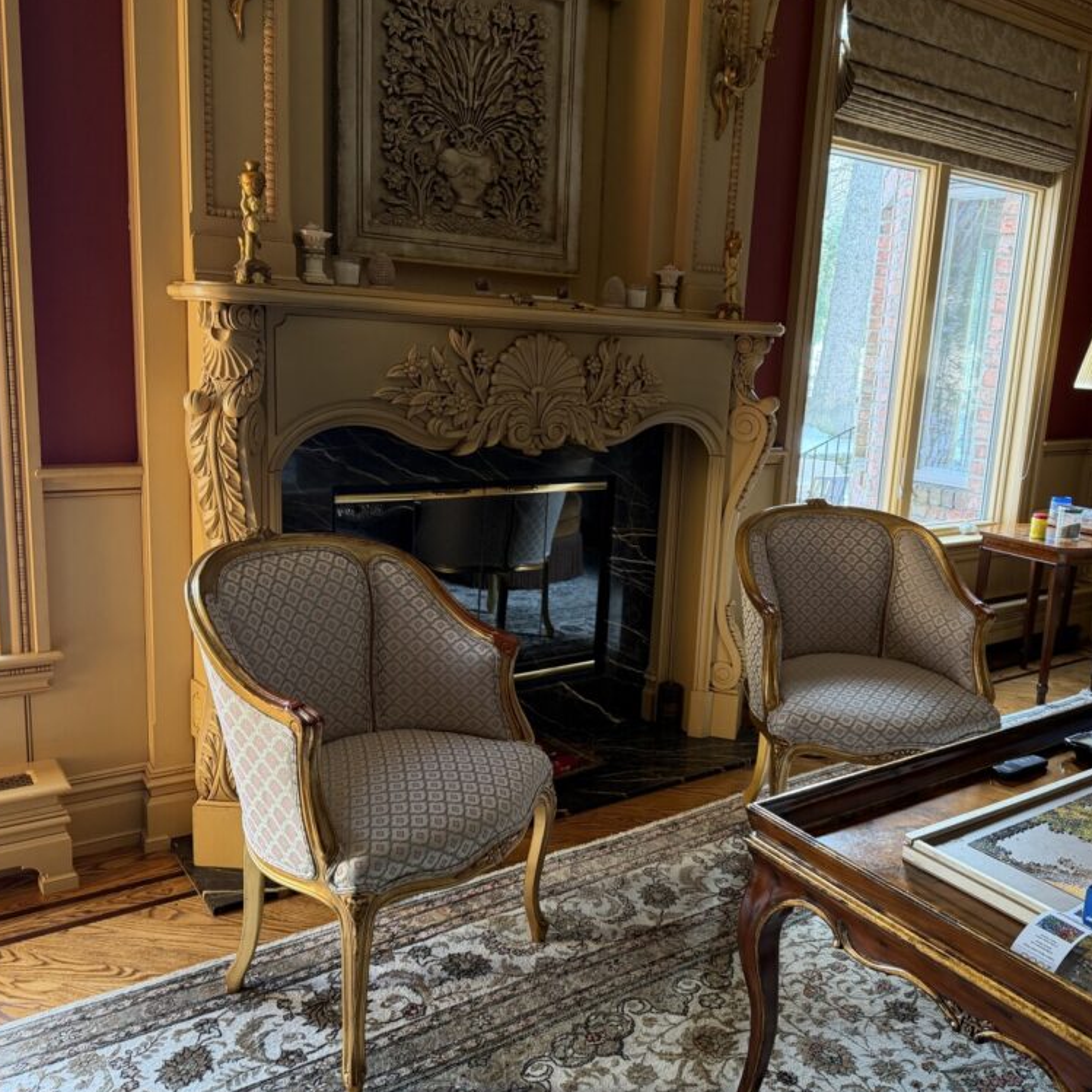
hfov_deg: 55.5
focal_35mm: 29
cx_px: 609
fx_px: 1035
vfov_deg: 55.6
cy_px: 551
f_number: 1.78
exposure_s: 1/60
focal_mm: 6.76
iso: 250
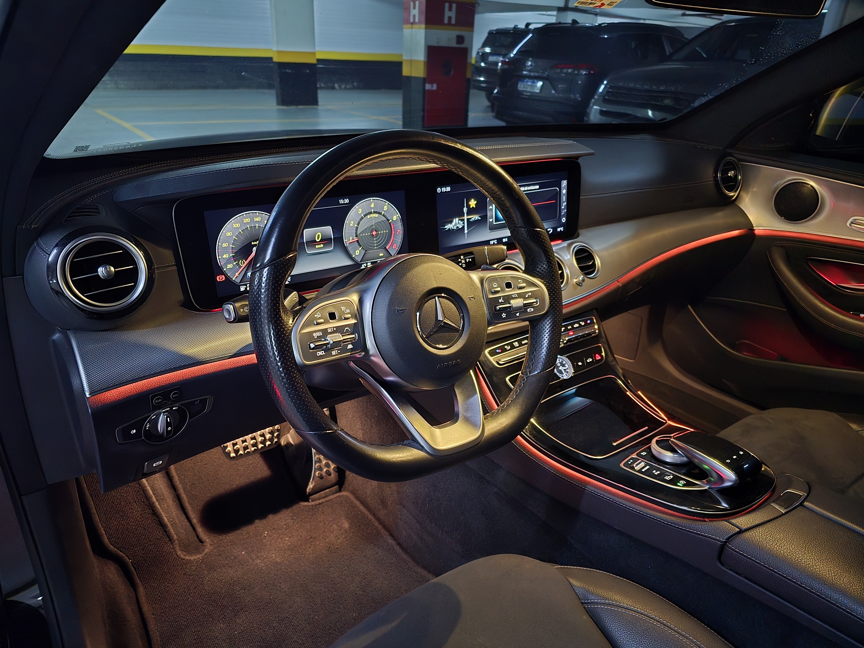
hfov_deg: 73.9
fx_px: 574
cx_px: 432
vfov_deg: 58.9
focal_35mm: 23
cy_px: 324
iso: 2500
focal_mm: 6.3
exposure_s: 1/24
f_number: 1.7
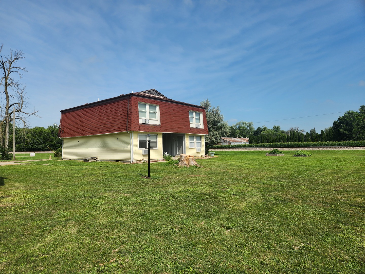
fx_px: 243
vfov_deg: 58.9
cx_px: 182
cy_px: 137
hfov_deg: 73.9
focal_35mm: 23
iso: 20
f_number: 1.8
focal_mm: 5.4
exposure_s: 1/2043
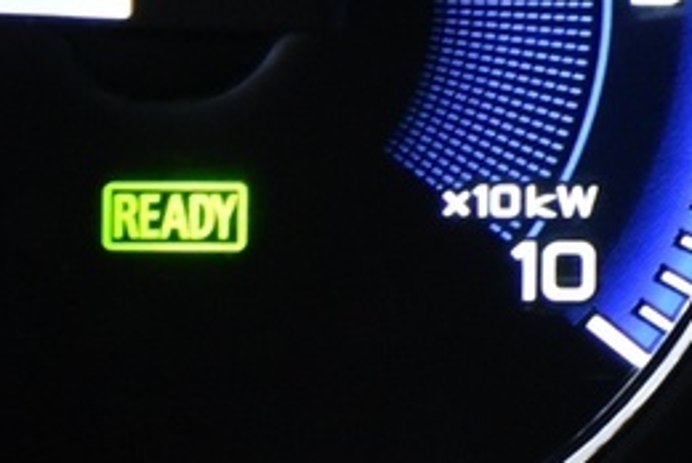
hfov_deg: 6.3
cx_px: 1214
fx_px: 6216
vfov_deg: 4.2
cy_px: -245
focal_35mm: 323
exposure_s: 1/80
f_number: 4
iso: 4000
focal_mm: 52
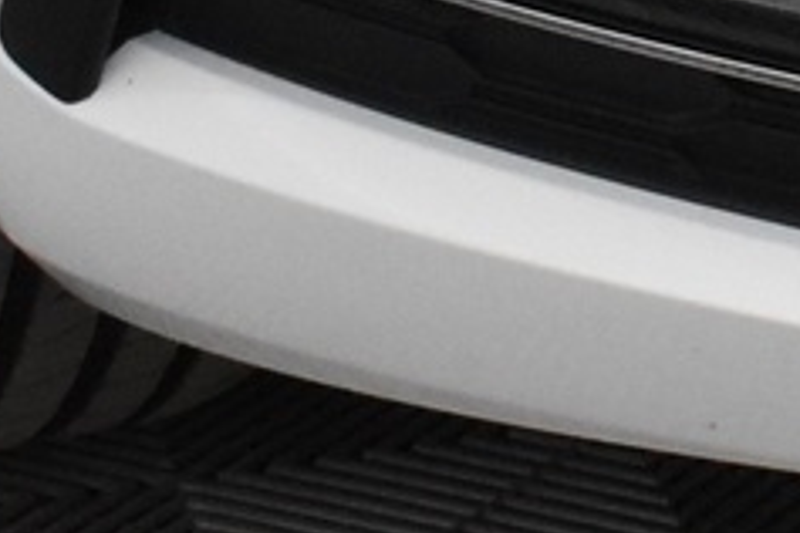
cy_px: -891
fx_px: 6609
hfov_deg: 6.6
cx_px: 1764
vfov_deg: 4.5
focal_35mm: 297
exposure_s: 1/160
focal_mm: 29
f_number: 6.3
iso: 3200
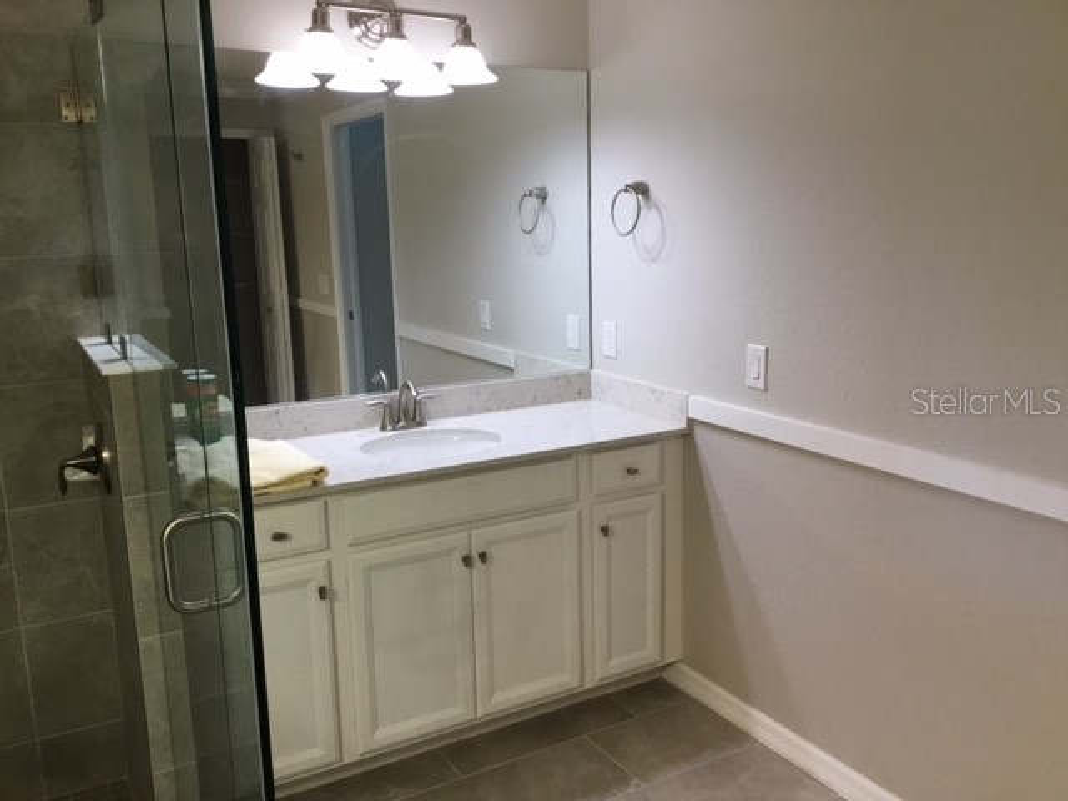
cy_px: 400
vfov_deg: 45.4
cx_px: 534
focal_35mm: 31
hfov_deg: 58.4
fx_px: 956
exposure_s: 1/30
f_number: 2.4
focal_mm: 3.3
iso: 40
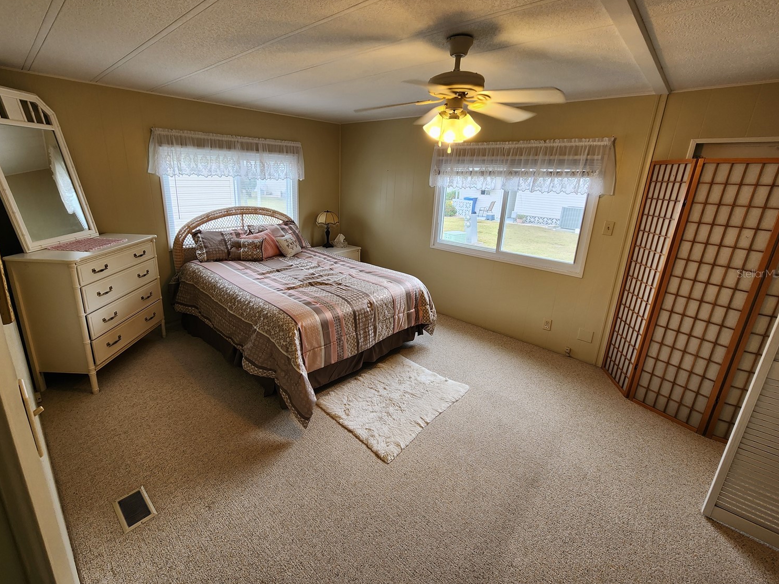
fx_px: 315
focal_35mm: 14
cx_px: 367
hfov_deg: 102.0
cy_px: 273
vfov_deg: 85.5
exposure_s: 1/60
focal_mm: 2.2
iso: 50
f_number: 2.2
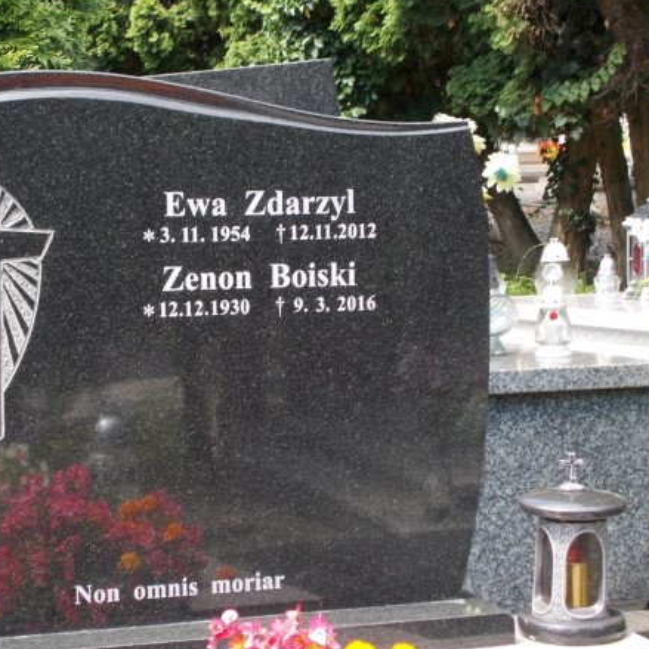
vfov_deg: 20.4
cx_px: 192
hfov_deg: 20.3
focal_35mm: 85
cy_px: 350
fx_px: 1803
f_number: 5.3
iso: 100
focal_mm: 11.8
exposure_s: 1/60
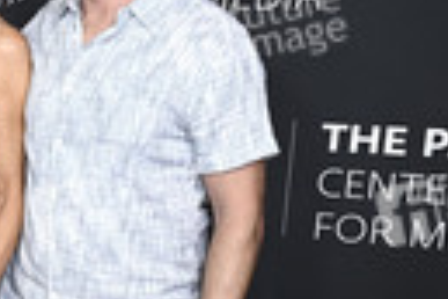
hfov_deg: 21.2
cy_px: 292
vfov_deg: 16.0
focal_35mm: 84
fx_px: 1045
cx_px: -182
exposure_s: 1/200
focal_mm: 24
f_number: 5.6
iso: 1250
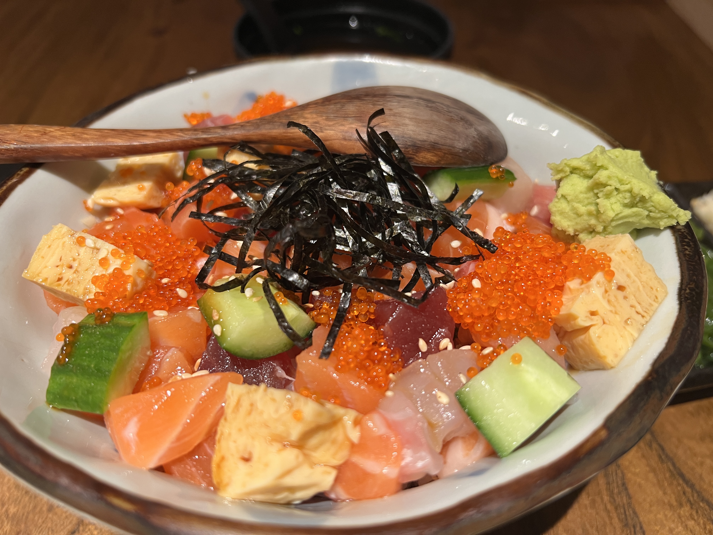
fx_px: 536
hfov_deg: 67.3
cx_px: 356
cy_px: 268
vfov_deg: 53.1
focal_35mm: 26
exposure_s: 1/50
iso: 80
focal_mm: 5.7
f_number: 1.5
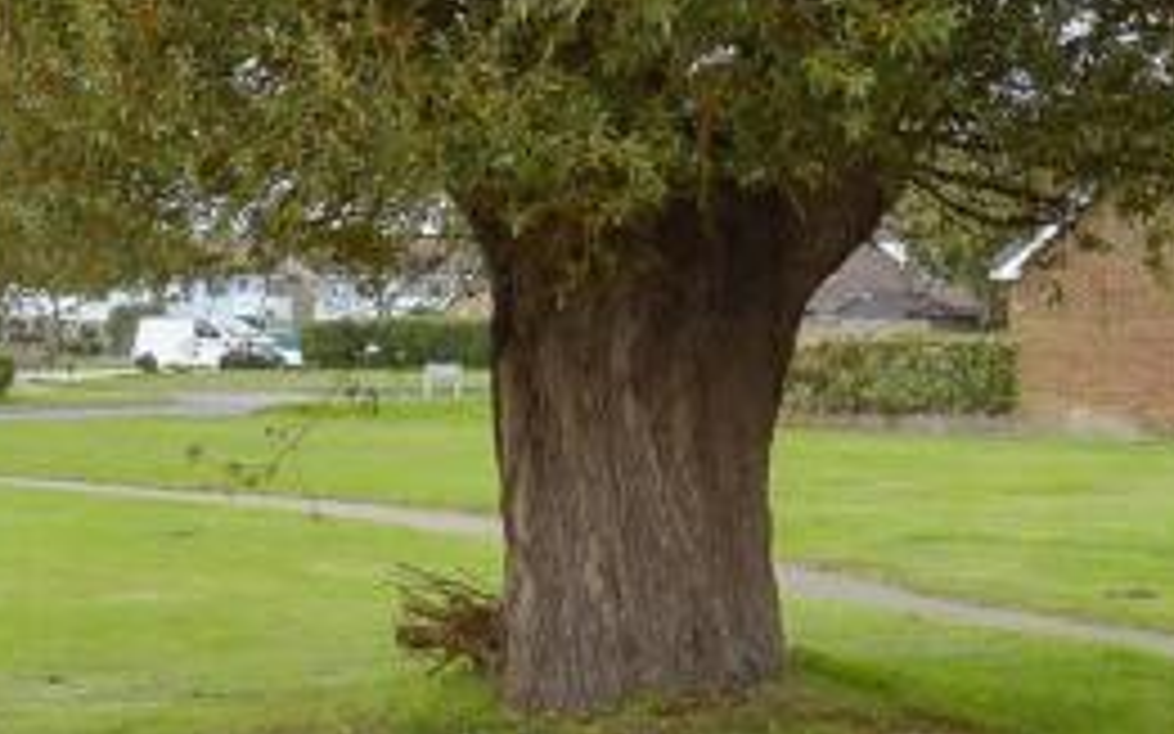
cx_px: -346
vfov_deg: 14.8
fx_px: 2815
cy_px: 408
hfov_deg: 21.4
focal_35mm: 88
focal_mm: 15
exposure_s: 1/320
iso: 500
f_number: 8
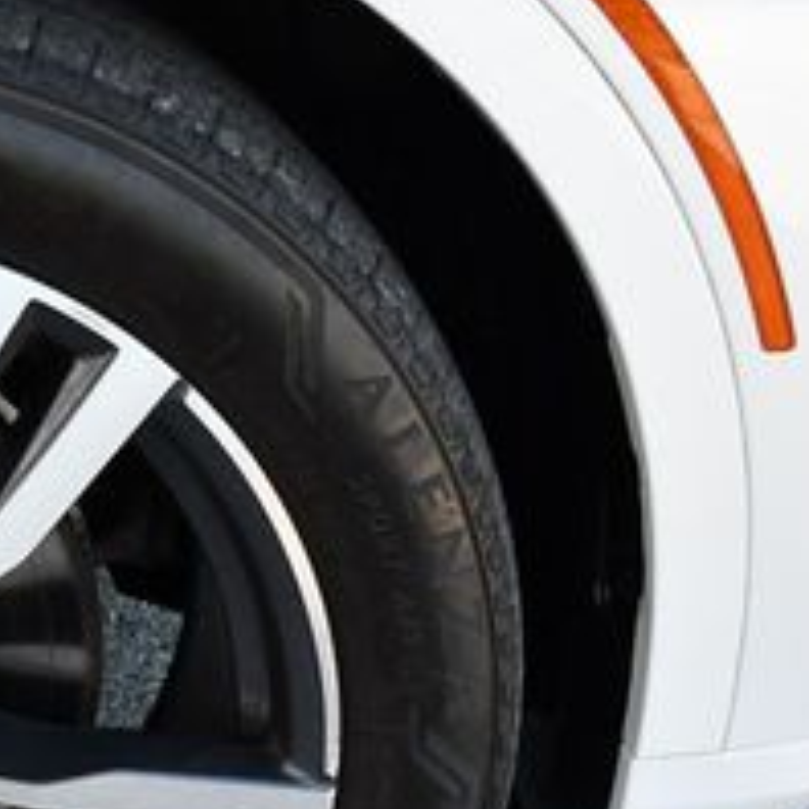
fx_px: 2618
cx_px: -180
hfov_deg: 16.8
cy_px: 695
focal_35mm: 99
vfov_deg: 17.4
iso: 400
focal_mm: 18
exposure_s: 1/250
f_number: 5
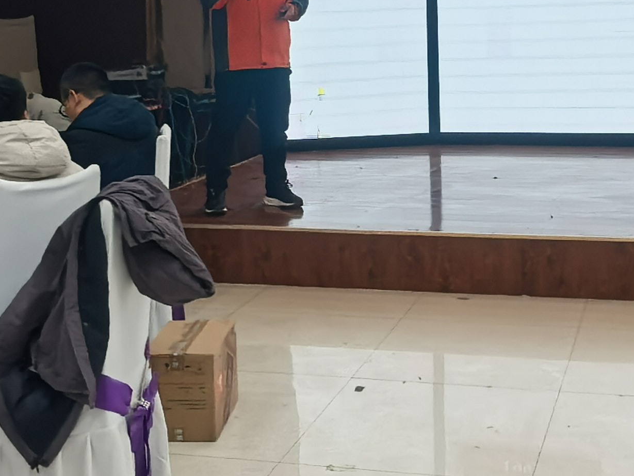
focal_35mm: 60
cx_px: 417
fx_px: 1099
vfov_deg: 23.8
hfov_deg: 31.9
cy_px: 51
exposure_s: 1/120
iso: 125
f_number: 2.2
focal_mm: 1.95
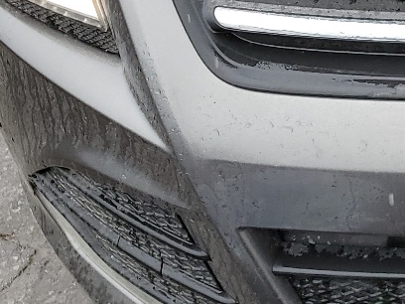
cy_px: -11
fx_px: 1193
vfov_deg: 14.2
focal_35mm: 102
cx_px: 644
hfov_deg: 17.0
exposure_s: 1/526
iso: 50
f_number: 1.5
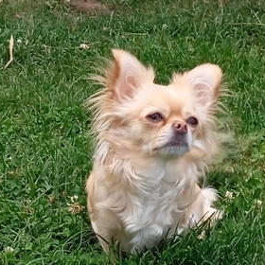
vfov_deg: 13.7
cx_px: 137
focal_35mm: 127
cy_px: 166
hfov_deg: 13.7
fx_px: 1100
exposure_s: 1/100
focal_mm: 4.22
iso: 198
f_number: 1.8
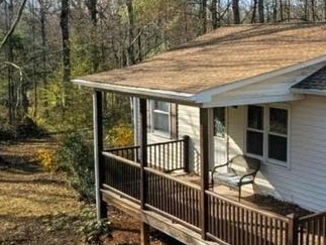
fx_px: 358
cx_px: 397
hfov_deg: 36.8
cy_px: 44
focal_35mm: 38
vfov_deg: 36.3
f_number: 1.7
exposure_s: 1/2169
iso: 52
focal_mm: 2.02
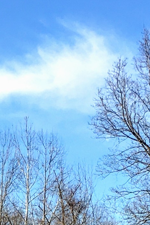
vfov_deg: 11.3
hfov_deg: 8.0
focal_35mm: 171
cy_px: 384
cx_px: 36
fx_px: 1069
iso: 25
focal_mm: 4.15
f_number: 2.2
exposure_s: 1/1012
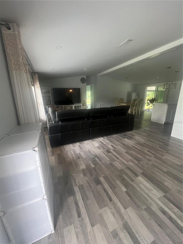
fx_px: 92
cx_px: 92
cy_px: 122
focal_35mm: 13
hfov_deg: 89.9
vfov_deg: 106.2
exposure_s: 1/60
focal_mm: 1.57
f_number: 1.8
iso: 250
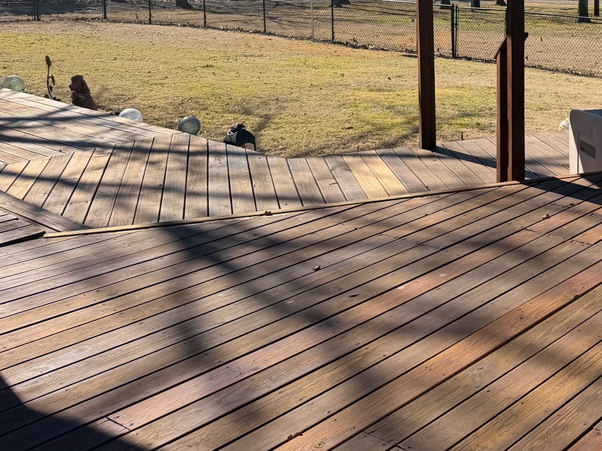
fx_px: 852
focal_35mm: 49
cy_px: 11
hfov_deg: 35.4
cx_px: 596
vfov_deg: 28.1
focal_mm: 6.76
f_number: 1.78
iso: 80
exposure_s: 1/4167
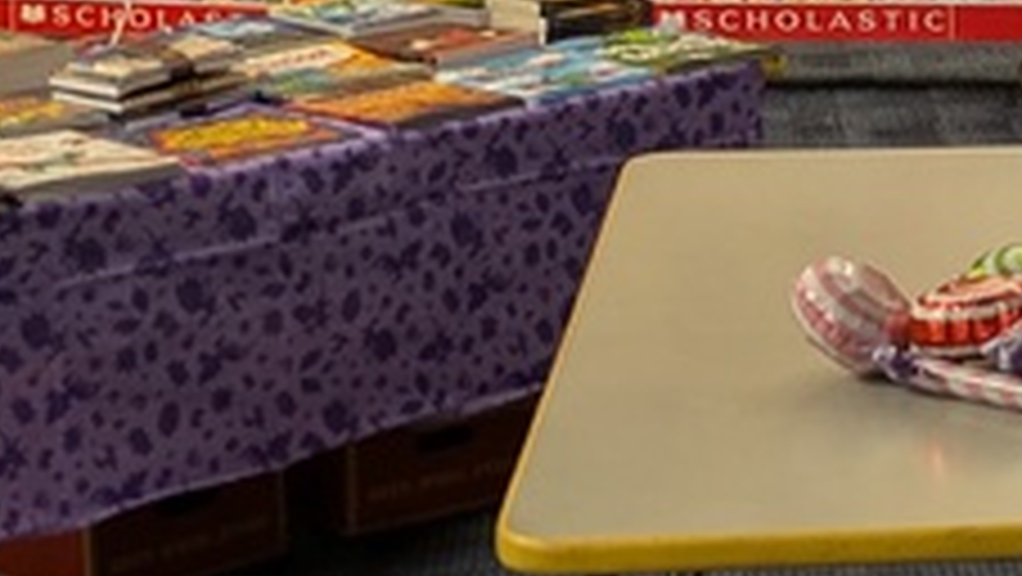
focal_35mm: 123
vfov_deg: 9.7
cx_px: 1373
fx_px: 3335
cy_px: -218
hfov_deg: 16.4
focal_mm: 5.43
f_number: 1.89
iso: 56
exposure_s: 1/33.3
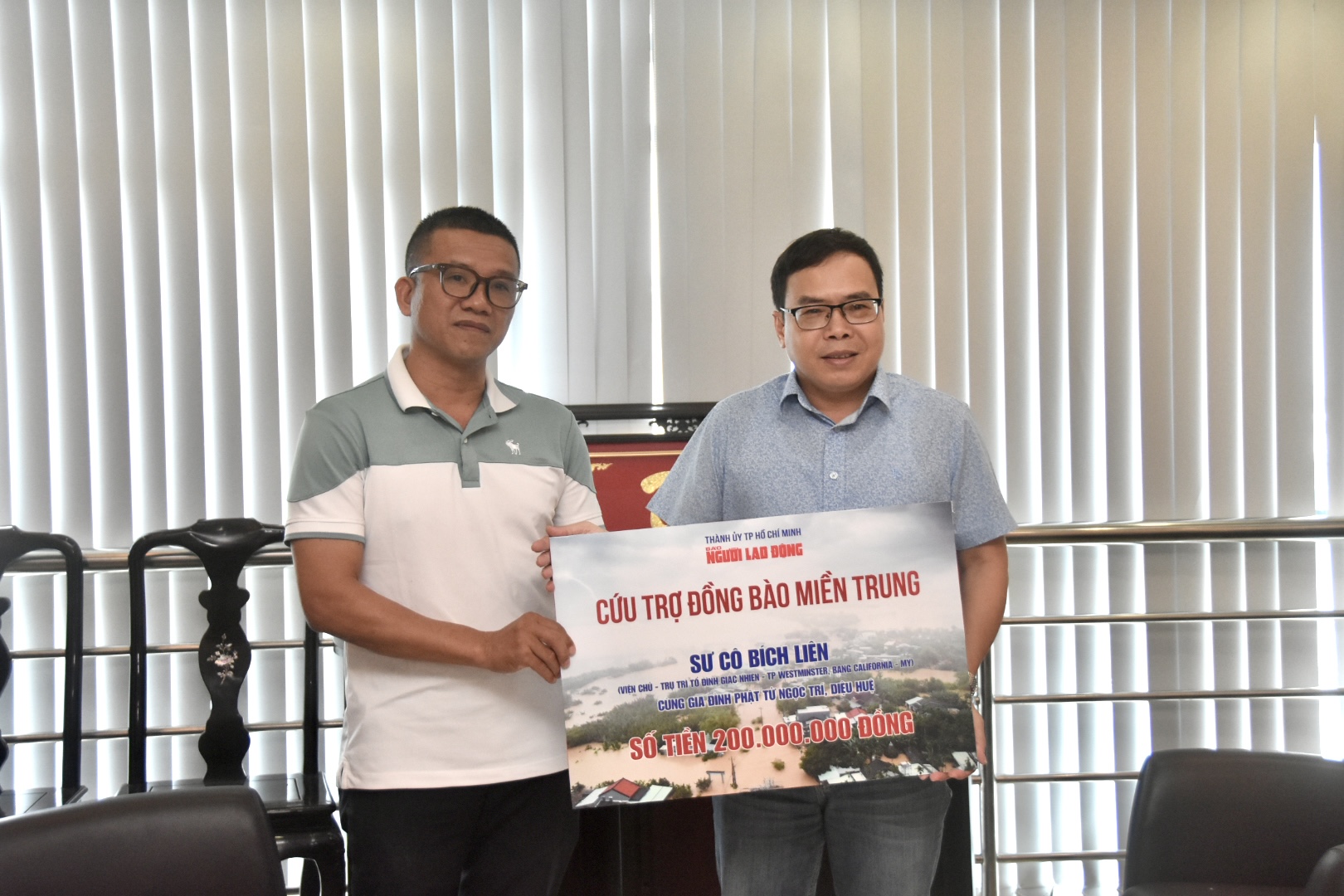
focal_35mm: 51
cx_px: 672
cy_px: 448
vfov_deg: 26.5
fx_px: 1904
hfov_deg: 38.9
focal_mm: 34
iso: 1600
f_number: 4.2
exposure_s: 1/250
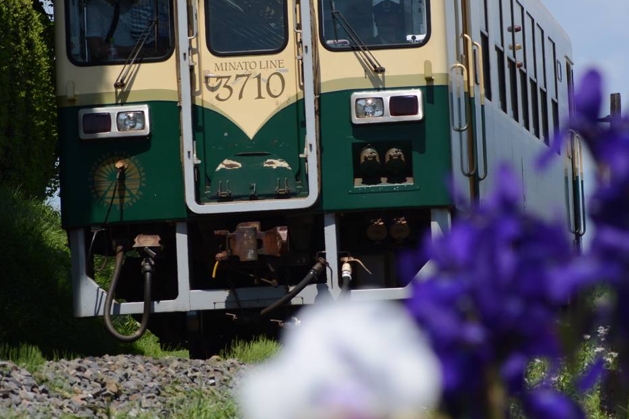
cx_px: 302
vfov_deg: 4.4
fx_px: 5415
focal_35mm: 310
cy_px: 192
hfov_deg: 6.6
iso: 160
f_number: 8
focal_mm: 105
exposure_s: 1/500
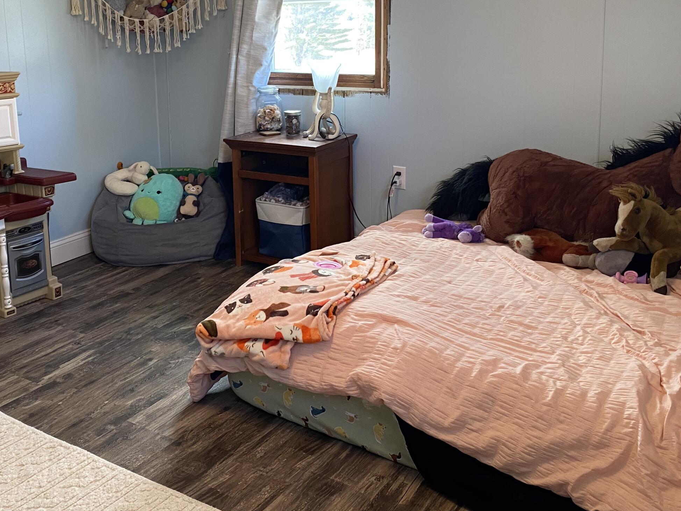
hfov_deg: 46.3
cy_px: 140
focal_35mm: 40
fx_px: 787
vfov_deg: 35.3
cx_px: 245
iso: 100
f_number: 1.8
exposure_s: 1/60
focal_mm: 4.25
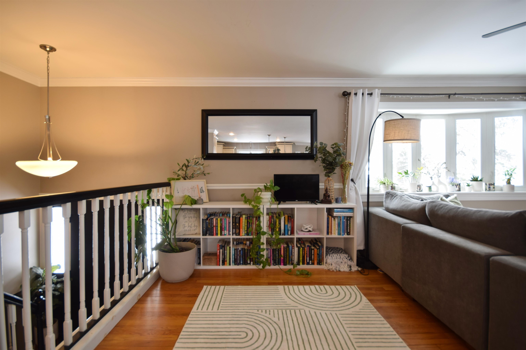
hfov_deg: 100.4
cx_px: 263
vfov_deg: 77.3
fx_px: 219
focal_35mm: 15
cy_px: 175
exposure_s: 1/13
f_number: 6.3
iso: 200
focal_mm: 10
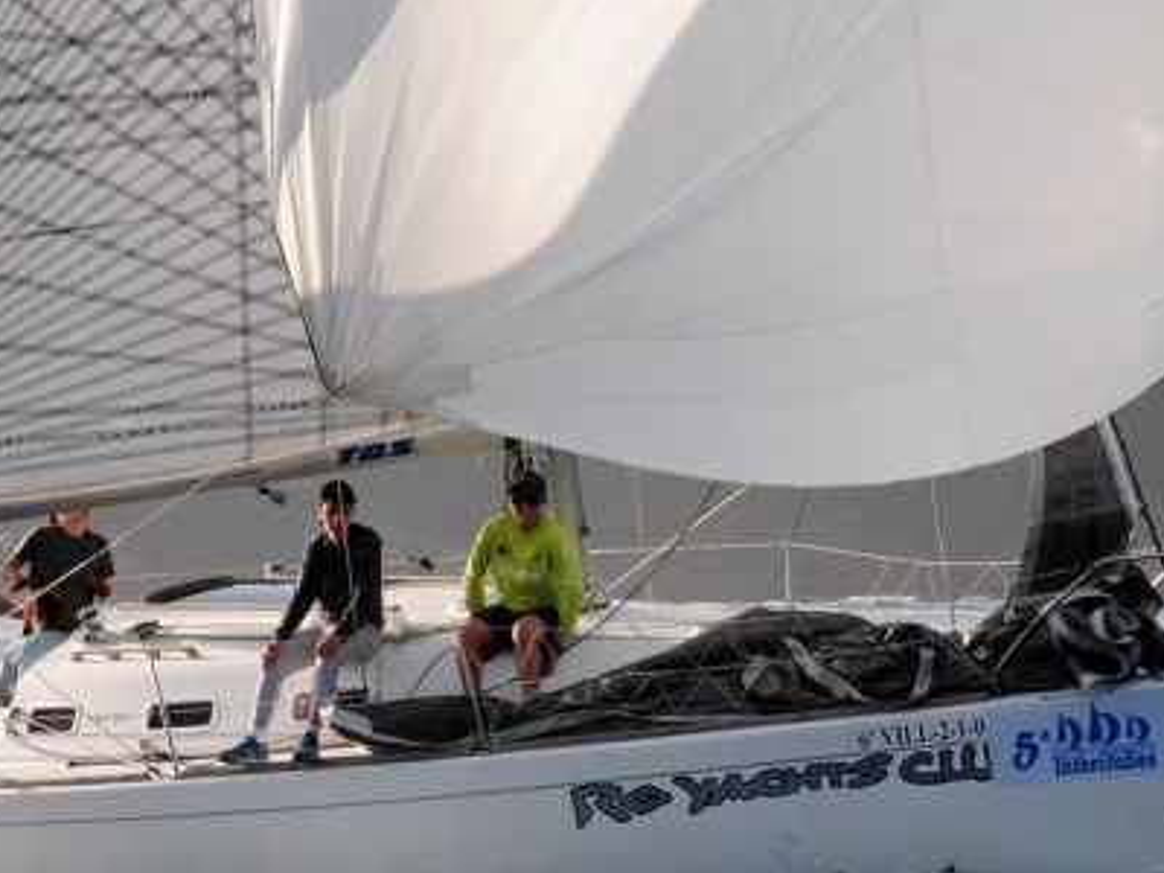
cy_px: 586
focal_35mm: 283
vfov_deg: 5.3
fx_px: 9516
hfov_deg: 7.0
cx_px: 489
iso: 110
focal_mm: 98
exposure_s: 1/500
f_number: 5.6
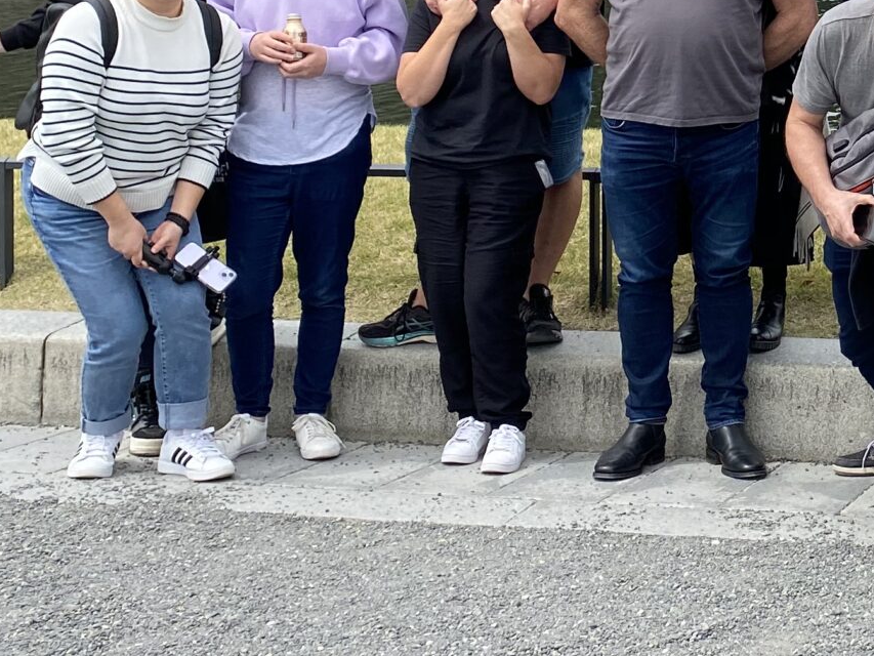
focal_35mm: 78
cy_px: -113
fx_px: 1970
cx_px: 1028
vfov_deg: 18.0
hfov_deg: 23.1
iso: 32
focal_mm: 4.25
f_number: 1.8
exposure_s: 1/2268
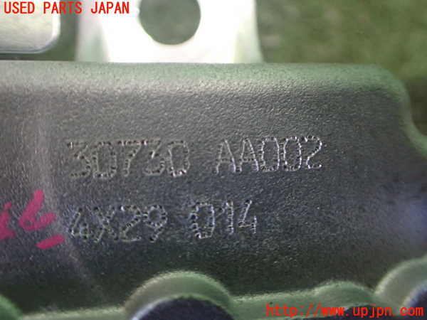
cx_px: 214
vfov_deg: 46.8
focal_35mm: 30
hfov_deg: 60.0
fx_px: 370
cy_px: 160
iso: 1000
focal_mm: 5.4
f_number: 2.3
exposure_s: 1/30
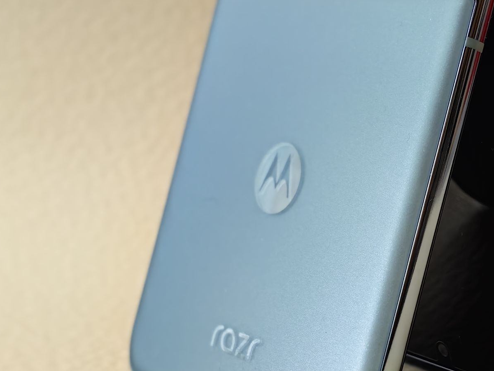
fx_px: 1284
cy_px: 223
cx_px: 360
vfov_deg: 16.4
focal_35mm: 90
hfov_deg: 21.6
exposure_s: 1/99.4
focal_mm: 6.35
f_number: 2
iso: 160
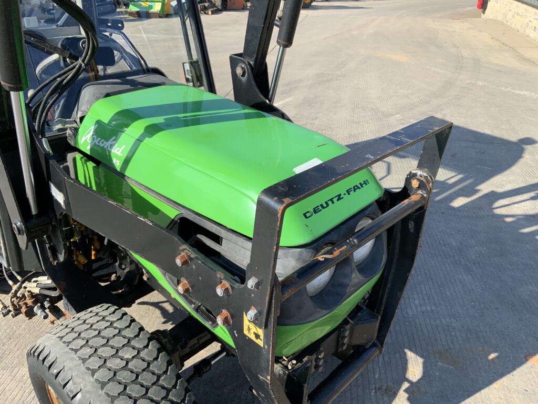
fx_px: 451
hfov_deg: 61.7
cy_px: 202
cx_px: 269
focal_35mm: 29
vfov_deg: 48.2
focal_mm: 3
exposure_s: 1/1144
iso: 16
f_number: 1.8
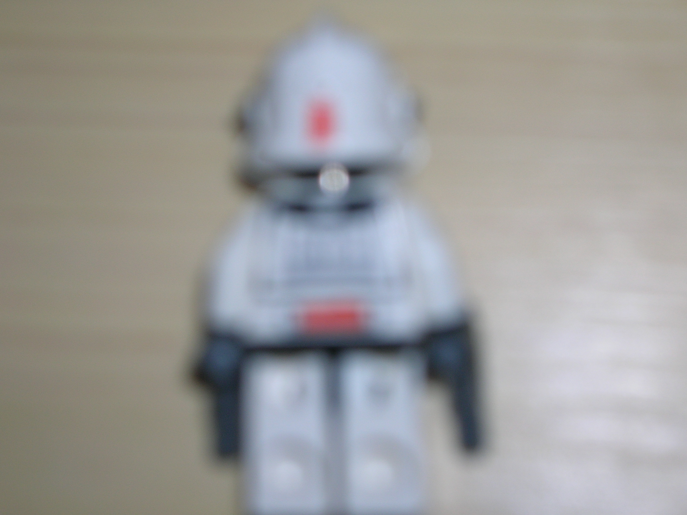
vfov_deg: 18.0
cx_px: 344
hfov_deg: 23.8
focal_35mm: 82
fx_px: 1627
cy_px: 258
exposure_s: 1/60.1
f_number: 4.3
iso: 50
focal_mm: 13.6
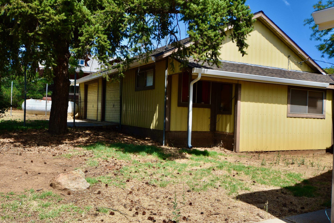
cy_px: 112
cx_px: 167
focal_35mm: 33
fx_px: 306
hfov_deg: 57.2
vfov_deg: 40.0
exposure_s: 1/250
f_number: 8
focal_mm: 22
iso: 140
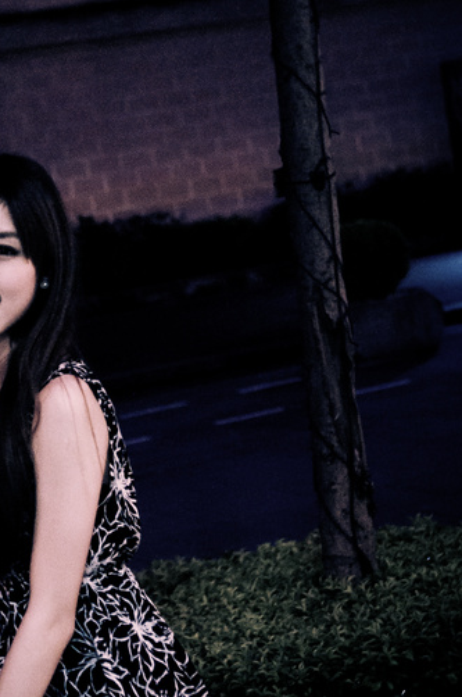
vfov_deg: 20.8
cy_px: 311
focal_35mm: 98
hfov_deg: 13.8
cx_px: 40
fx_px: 1893
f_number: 2.8
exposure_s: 1/40
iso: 3200
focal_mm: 32
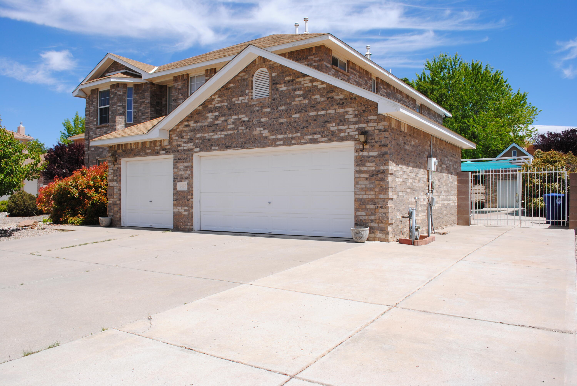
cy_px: 193
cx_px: 288
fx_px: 433
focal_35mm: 27
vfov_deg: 48.0
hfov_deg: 67.3
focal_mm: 18
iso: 100
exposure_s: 1/320
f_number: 9
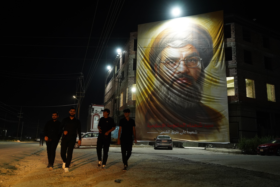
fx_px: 242
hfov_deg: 60.1
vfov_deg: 42.2
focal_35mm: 31
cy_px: 94
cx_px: 140
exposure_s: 1/80
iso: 4000
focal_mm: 31.1
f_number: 2.8
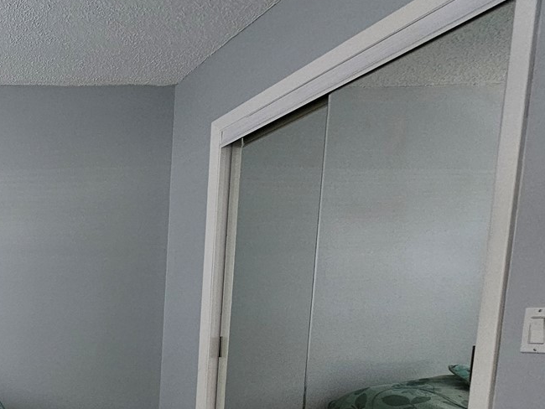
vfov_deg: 38.7
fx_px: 504
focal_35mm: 32
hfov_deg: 40.5
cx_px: -104
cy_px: 417
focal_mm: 2.2
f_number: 2.2
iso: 250
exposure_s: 1/60
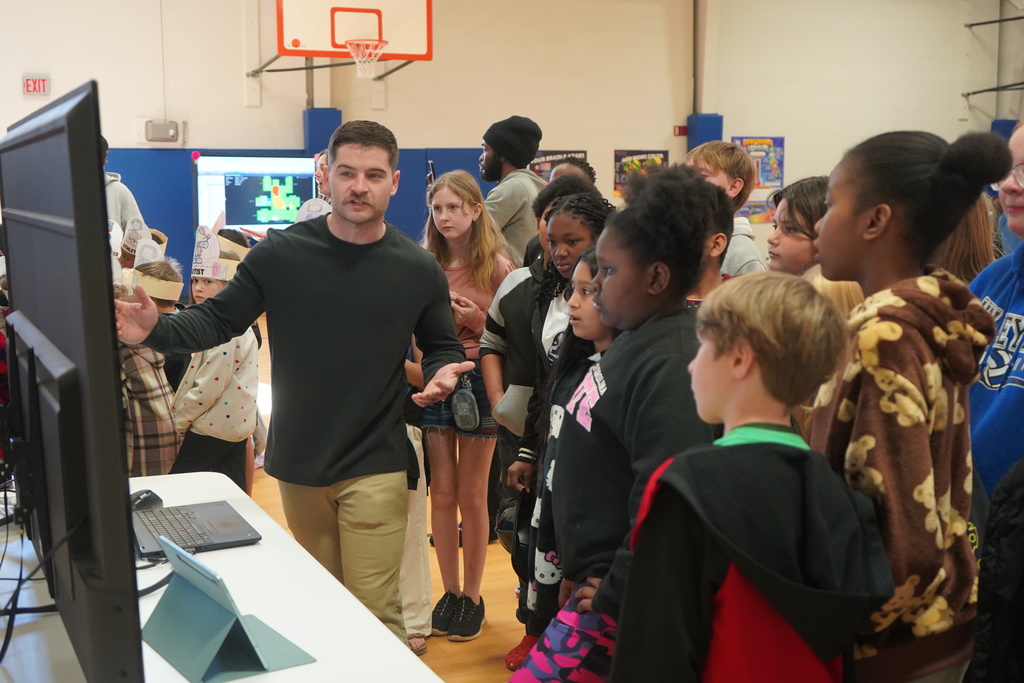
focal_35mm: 43
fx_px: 1223
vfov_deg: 31.2
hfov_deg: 45.4
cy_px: 342
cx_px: 512
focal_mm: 43
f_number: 4.5
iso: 5000
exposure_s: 1/160
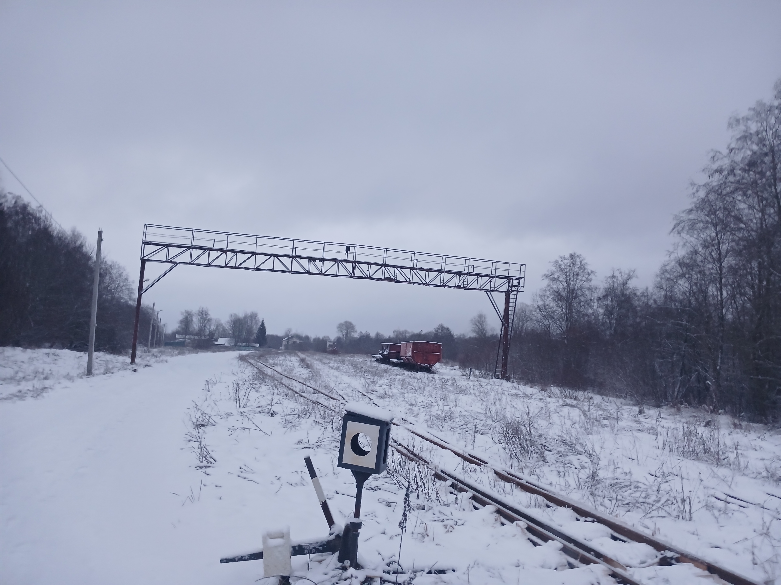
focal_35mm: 27
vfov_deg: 51.4
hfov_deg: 65.3
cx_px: 390
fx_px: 609
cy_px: 292
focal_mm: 4
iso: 200
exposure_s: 1/33.3
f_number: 1.8
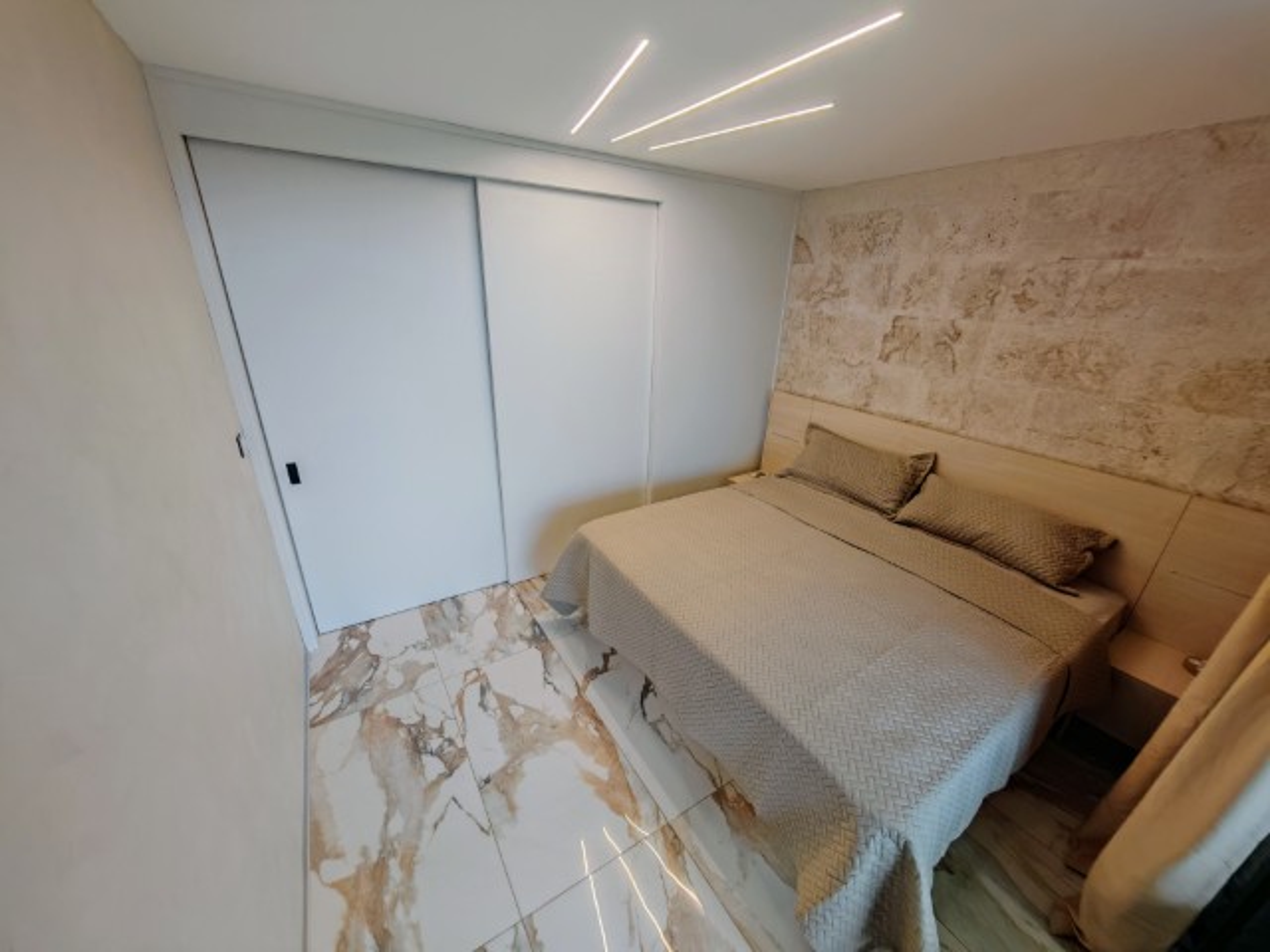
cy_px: 476
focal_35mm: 13
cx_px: 635
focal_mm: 1.82
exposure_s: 1/33
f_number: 2
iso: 400
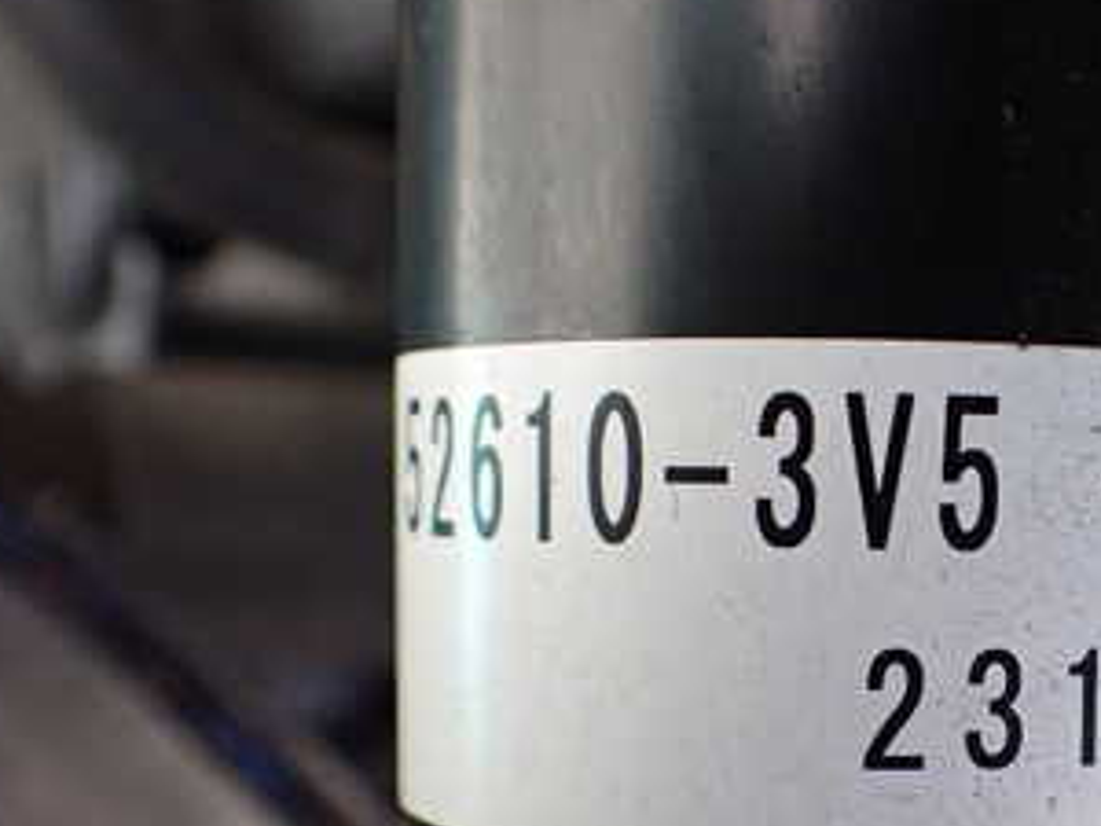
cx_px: 929
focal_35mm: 60
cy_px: 624
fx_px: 1908
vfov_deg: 24.1
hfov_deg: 31.1
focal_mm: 5.4
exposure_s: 1/40
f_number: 2.3
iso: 800
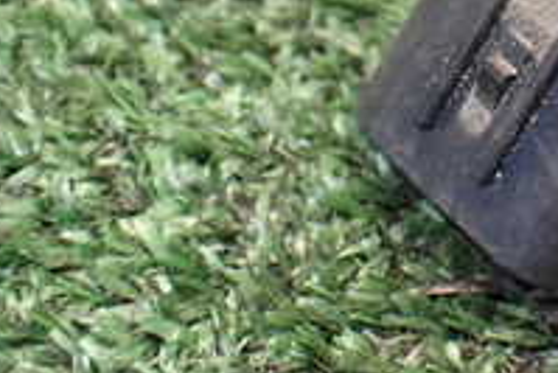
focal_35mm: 94
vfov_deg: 13.6
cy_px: -202
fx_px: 1458
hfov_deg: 20.3
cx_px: 662
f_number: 2.3
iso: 800
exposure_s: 1/125
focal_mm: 5.4
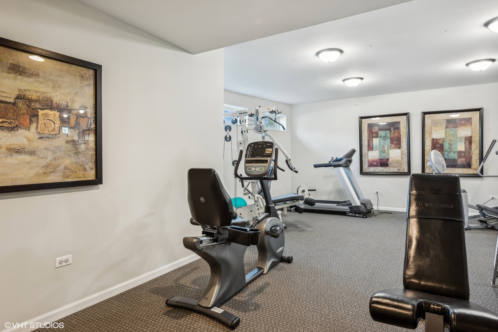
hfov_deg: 71.5
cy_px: 166
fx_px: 346
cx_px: 249
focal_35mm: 25
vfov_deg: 51.3
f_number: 8
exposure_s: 1/2.5
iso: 400
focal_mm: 25
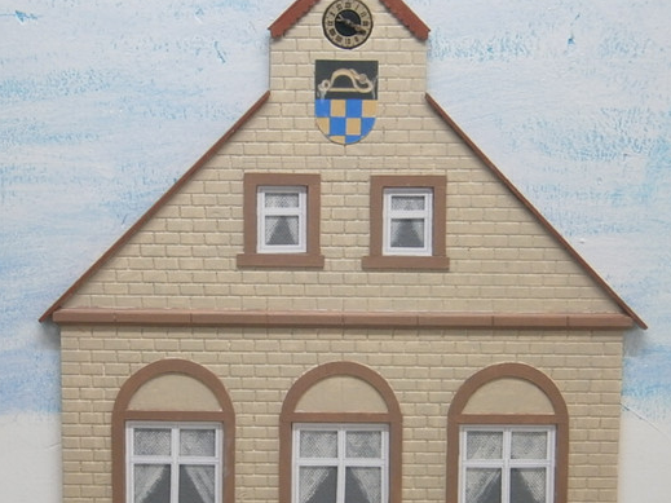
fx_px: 1434
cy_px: 432
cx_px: 314
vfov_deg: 19.6
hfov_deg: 26.3
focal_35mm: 74
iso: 125
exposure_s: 1/15
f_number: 3.1
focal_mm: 6.4
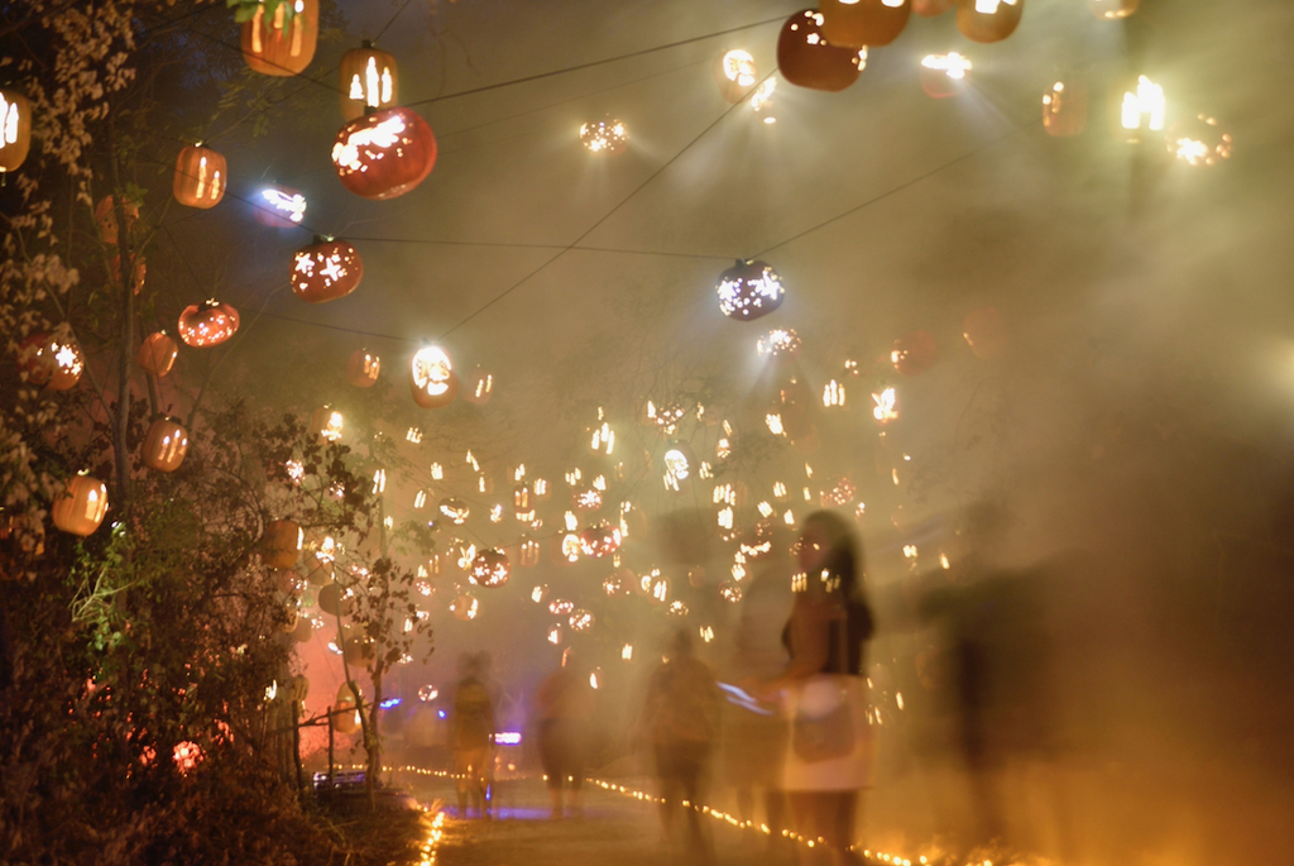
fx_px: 1475
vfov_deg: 32.7
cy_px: 403
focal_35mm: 41
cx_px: 660
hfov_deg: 47.4
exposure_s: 2
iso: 250
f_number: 2.8
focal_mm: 35
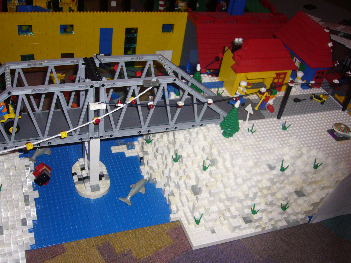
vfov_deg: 36.0
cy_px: 132
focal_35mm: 40
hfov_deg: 46.8
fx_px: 406
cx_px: 176
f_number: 3
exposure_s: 1/60
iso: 100
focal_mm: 6.6
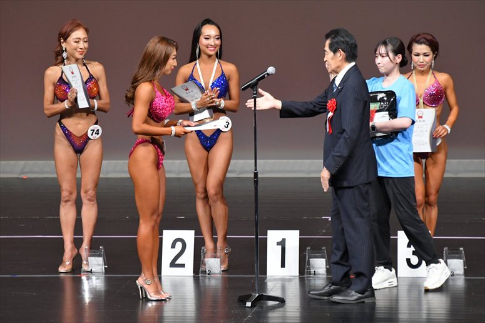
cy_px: 162
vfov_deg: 4.4
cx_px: 242
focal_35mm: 315
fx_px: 4242
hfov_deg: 6.5
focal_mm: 210
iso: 4000
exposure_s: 1/400
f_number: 5.6
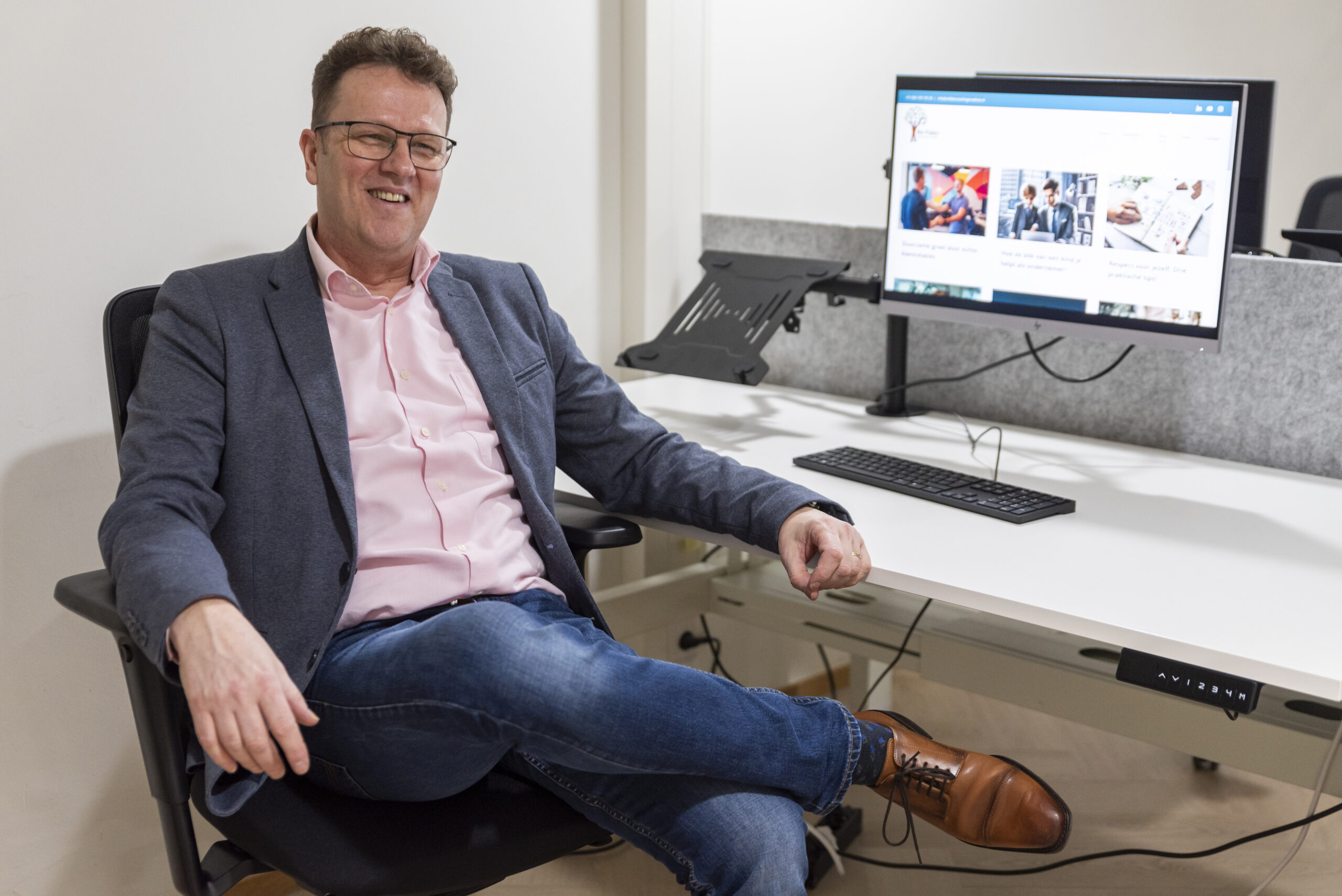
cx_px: 671
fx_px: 1790
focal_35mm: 48
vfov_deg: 28.1
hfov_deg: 41.1
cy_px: 448
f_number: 2.8
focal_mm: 48
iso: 800
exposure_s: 1/200
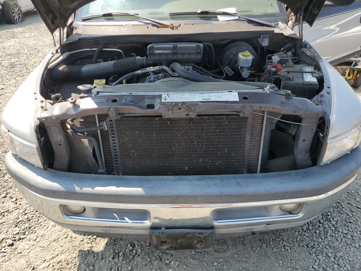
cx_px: 180
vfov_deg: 53.1
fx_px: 271
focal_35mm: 26
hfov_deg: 67.3
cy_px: 136
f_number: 1.5
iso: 50
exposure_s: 1/1111
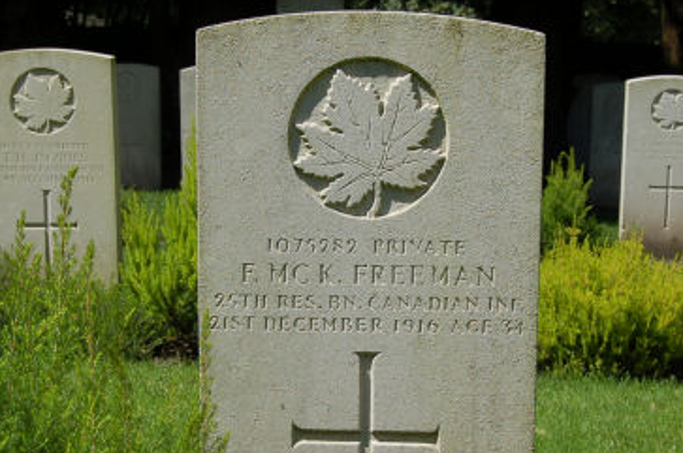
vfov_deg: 17.7
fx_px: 1456
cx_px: 367
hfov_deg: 26.4
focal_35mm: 77
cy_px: 273
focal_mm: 31
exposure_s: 1/320
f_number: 9
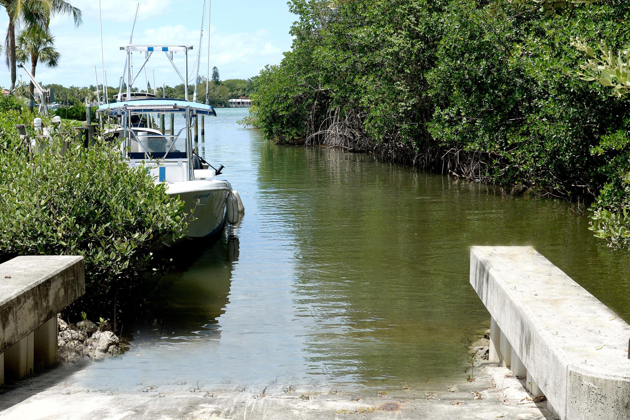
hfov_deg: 35.1
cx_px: 310
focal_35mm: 57
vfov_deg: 23.8
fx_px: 997
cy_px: 198
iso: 125
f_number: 7.1
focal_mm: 38
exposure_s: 1/640
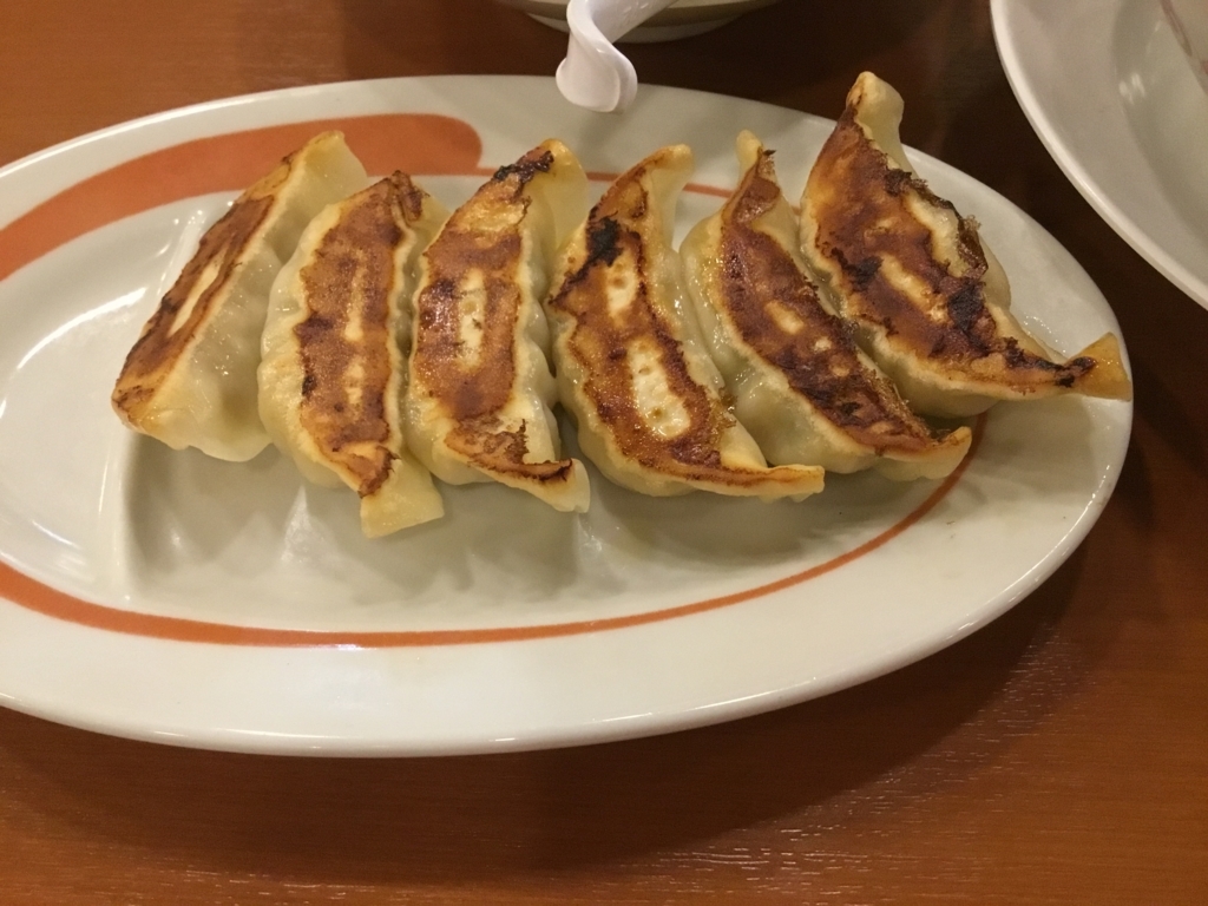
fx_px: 1082
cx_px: 604
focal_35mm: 31
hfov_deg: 58.4
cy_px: 453
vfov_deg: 45.4
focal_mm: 3.3
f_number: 2.4
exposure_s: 1/30
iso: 200
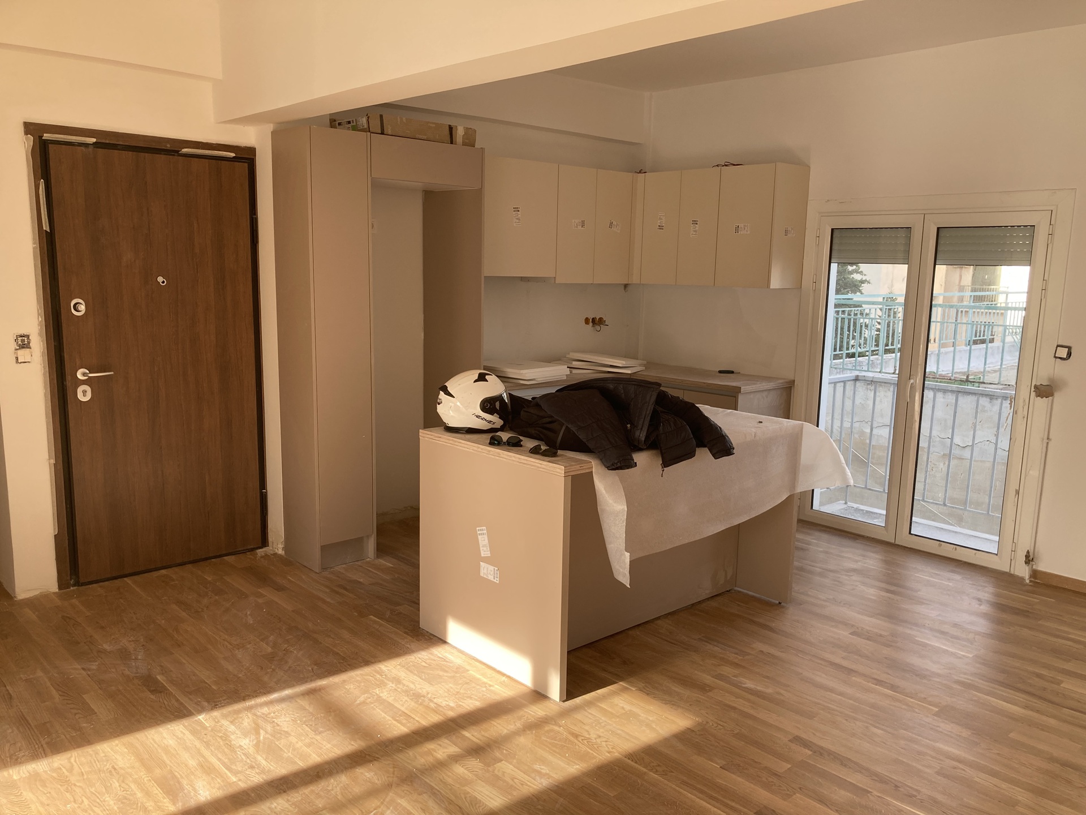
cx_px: 543
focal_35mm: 28
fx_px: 878
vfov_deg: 49.7
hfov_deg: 63.4
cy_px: 408
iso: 20
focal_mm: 3.99
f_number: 1.8
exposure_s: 1/135
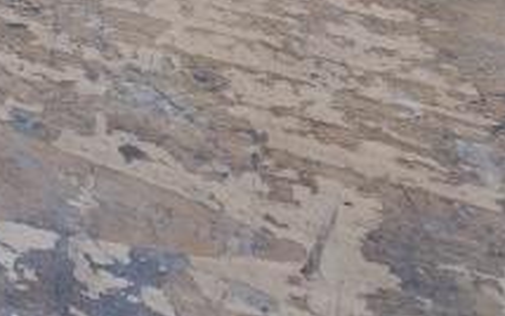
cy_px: -663
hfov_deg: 14.2
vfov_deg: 8.3
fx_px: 1818
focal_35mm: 132
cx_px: -373
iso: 50
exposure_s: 1/110
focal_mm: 4.3
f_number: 2.4
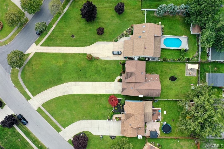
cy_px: 74
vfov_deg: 46.4
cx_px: 112
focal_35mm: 28
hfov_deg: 65.5
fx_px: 174
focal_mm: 10.26
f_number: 4.5
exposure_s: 1/200
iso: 100
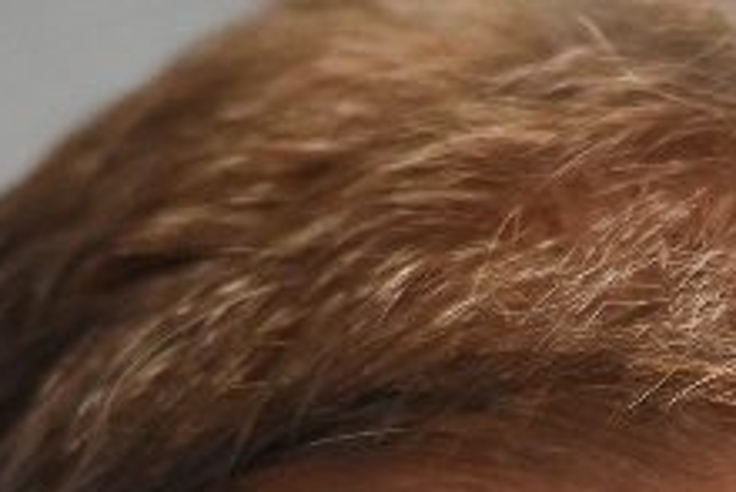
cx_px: 866
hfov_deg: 1.5
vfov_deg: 1.0
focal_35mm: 1362
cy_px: 1461
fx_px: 27863
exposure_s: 1/640
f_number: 2.8
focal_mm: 200
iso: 2500
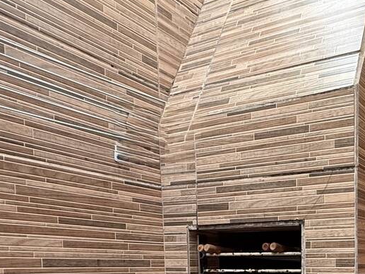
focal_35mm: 39
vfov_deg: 32.7
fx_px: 411
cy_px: 296
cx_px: 368
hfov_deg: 41.4
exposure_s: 1/60
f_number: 2.2
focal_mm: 2.22
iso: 160
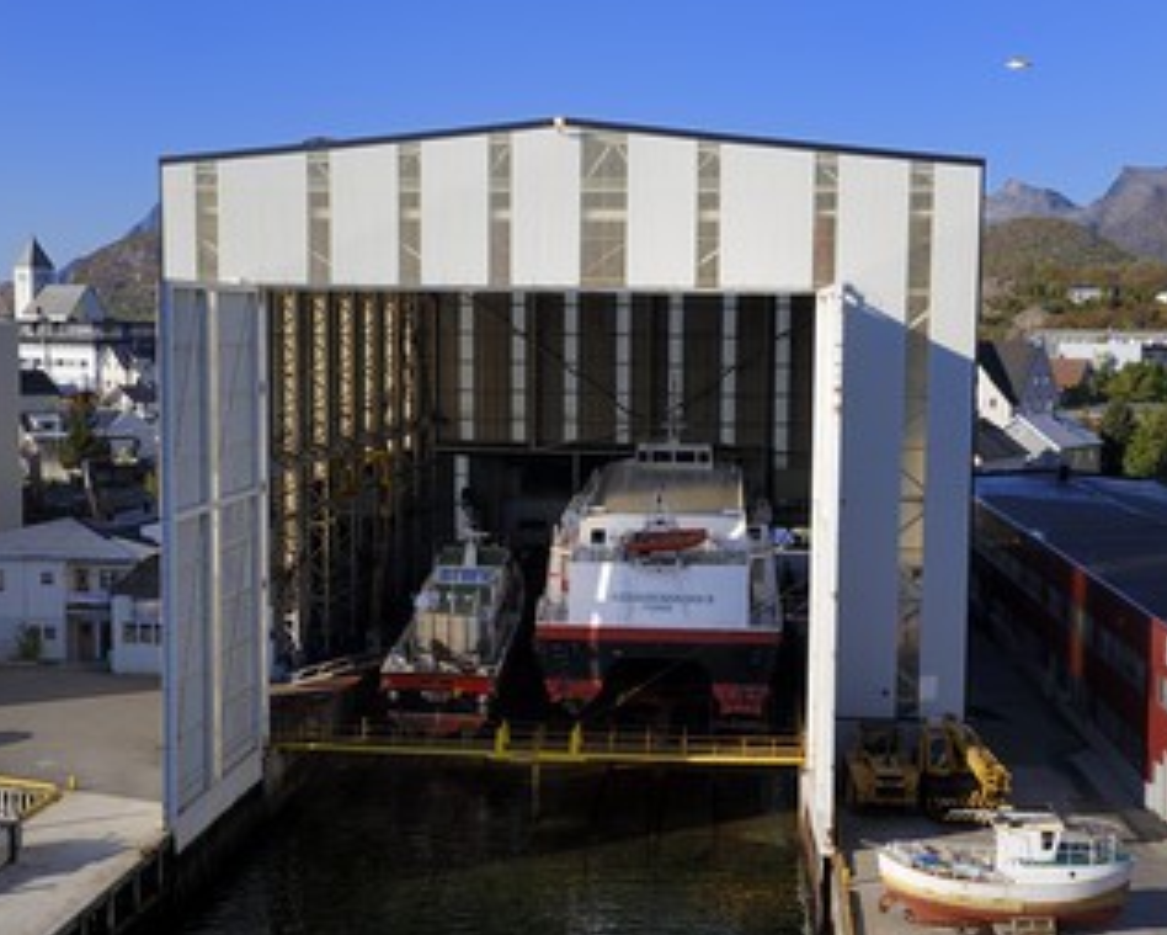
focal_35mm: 50
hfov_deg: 37.3
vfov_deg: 30.3
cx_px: 578
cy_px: 484
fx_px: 1727
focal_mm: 40
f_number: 14
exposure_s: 1/160
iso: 200
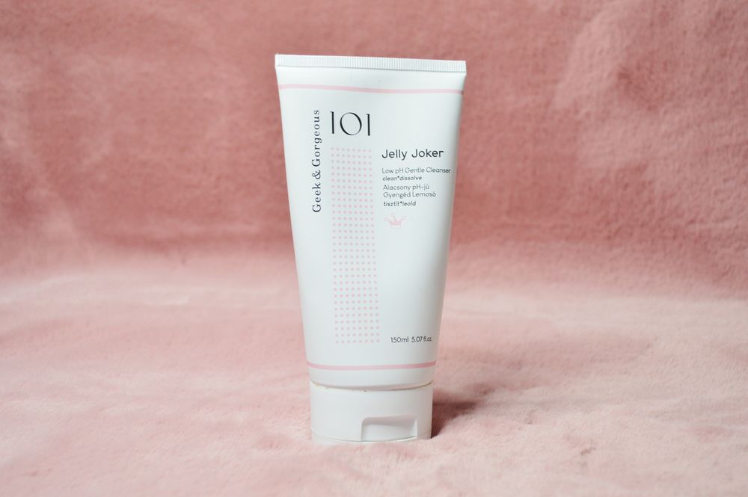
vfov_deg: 31.8
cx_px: 374
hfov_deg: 46.4
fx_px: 872
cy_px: 248
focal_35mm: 42
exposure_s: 1/15
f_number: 5
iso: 800
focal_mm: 28
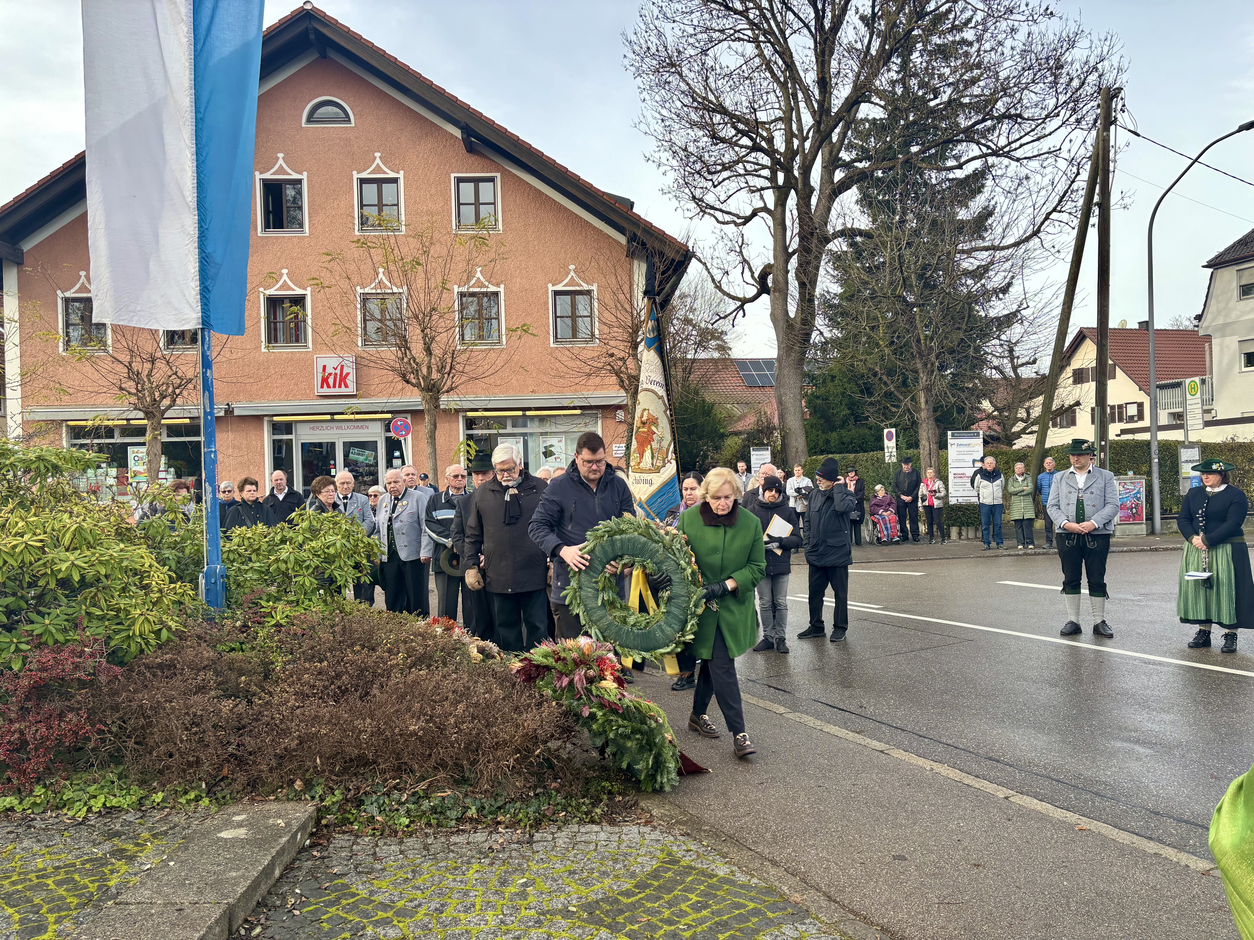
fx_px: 942
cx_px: 627
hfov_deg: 67.3
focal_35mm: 26
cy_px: 470
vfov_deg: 53.1
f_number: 1.6
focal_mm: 5.96
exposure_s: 1/574
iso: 50
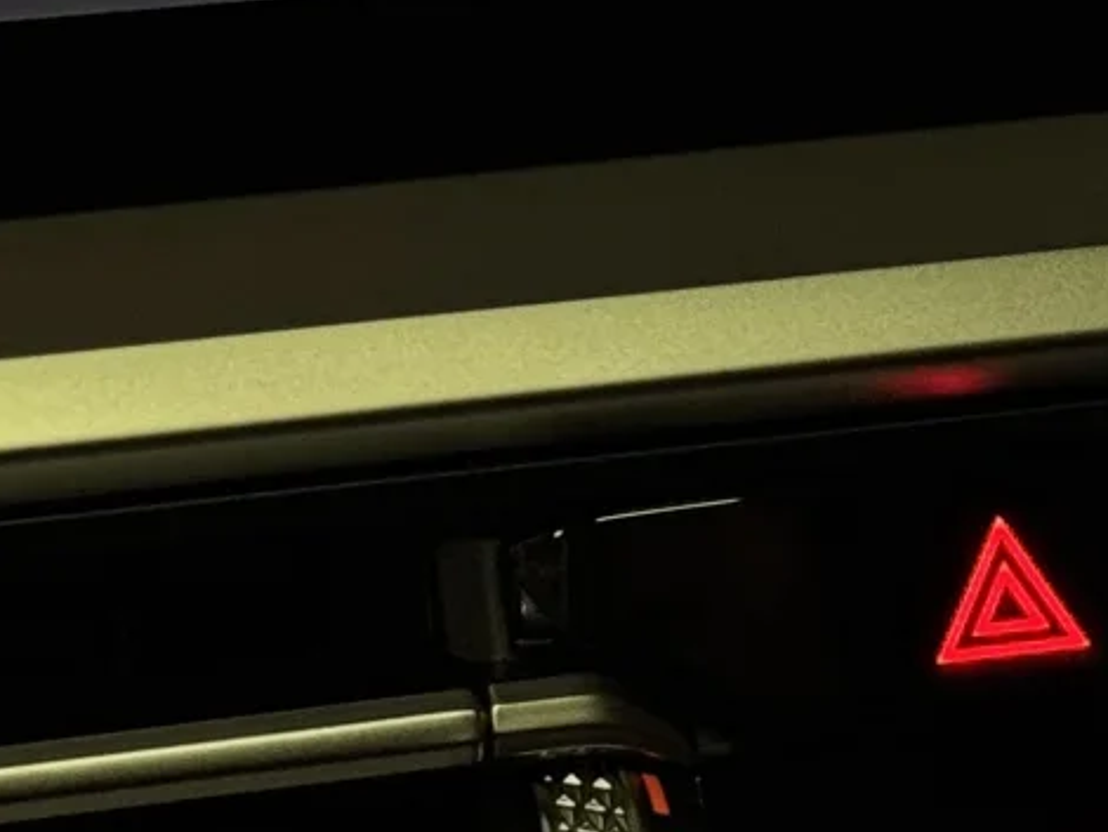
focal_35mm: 196
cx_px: 896
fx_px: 6277
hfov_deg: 10.1
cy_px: -97
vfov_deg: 7.5
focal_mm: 6.76
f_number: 1.78
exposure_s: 1/38
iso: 400
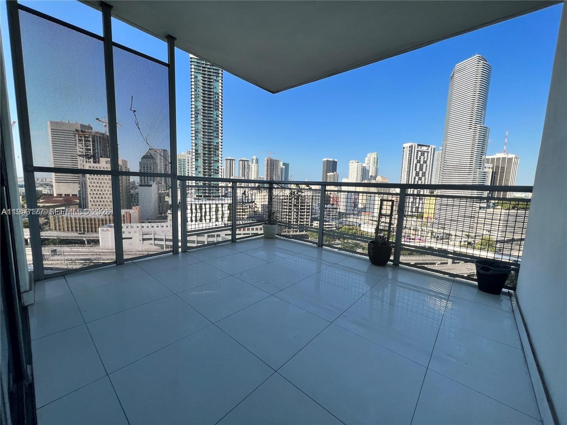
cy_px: 212
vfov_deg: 89.9
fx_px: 213
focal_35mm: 13
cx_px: 284
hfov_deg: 106.2
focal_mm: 1.57
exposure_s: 1/1248
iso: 32
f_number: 1.8
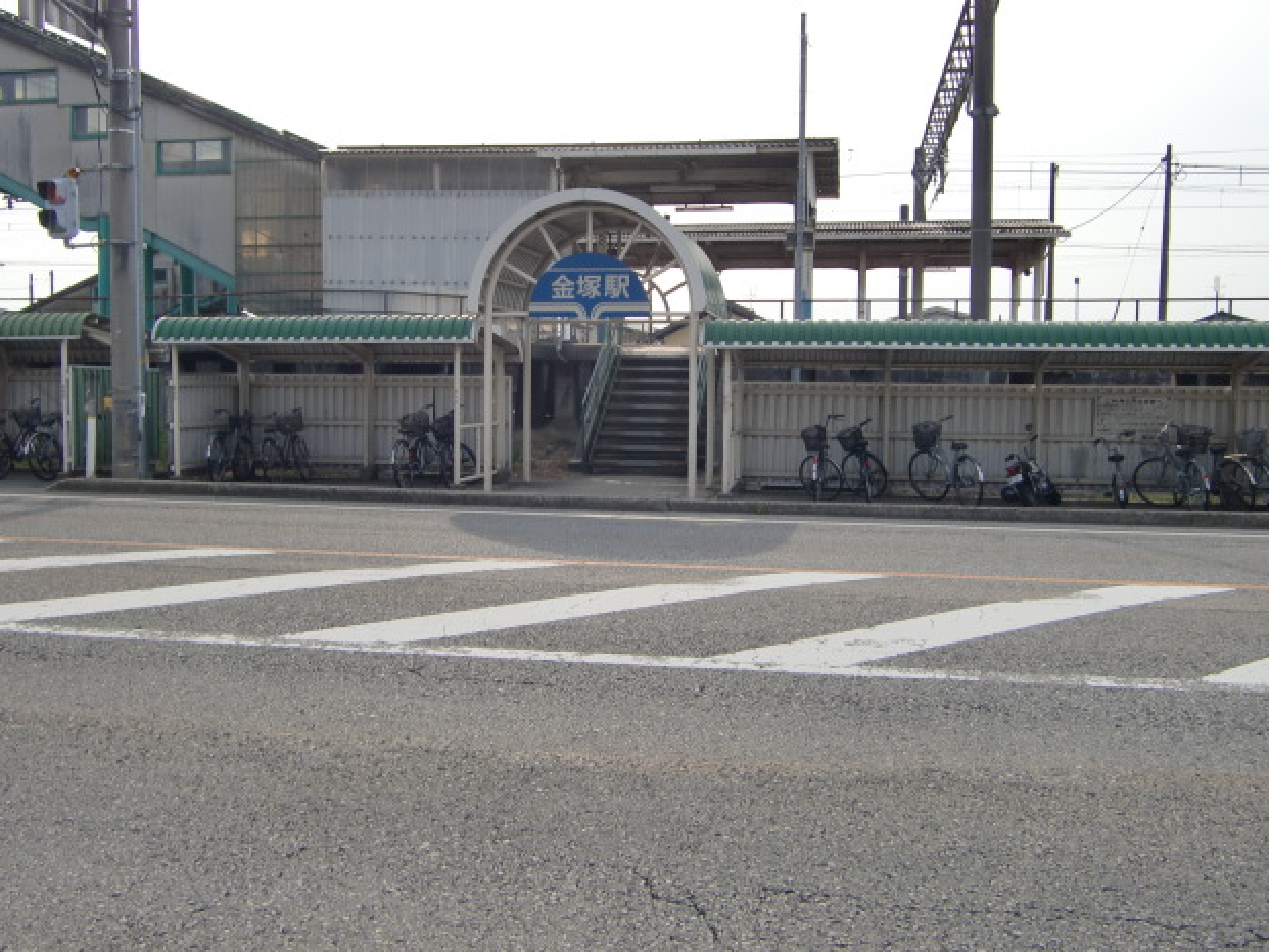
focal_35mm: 34
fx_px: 1247
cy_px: 474
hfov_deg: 53.9
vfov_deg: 41.8
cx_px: 629
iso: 64
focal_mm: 5.8
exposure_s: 1/160
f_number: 7.2
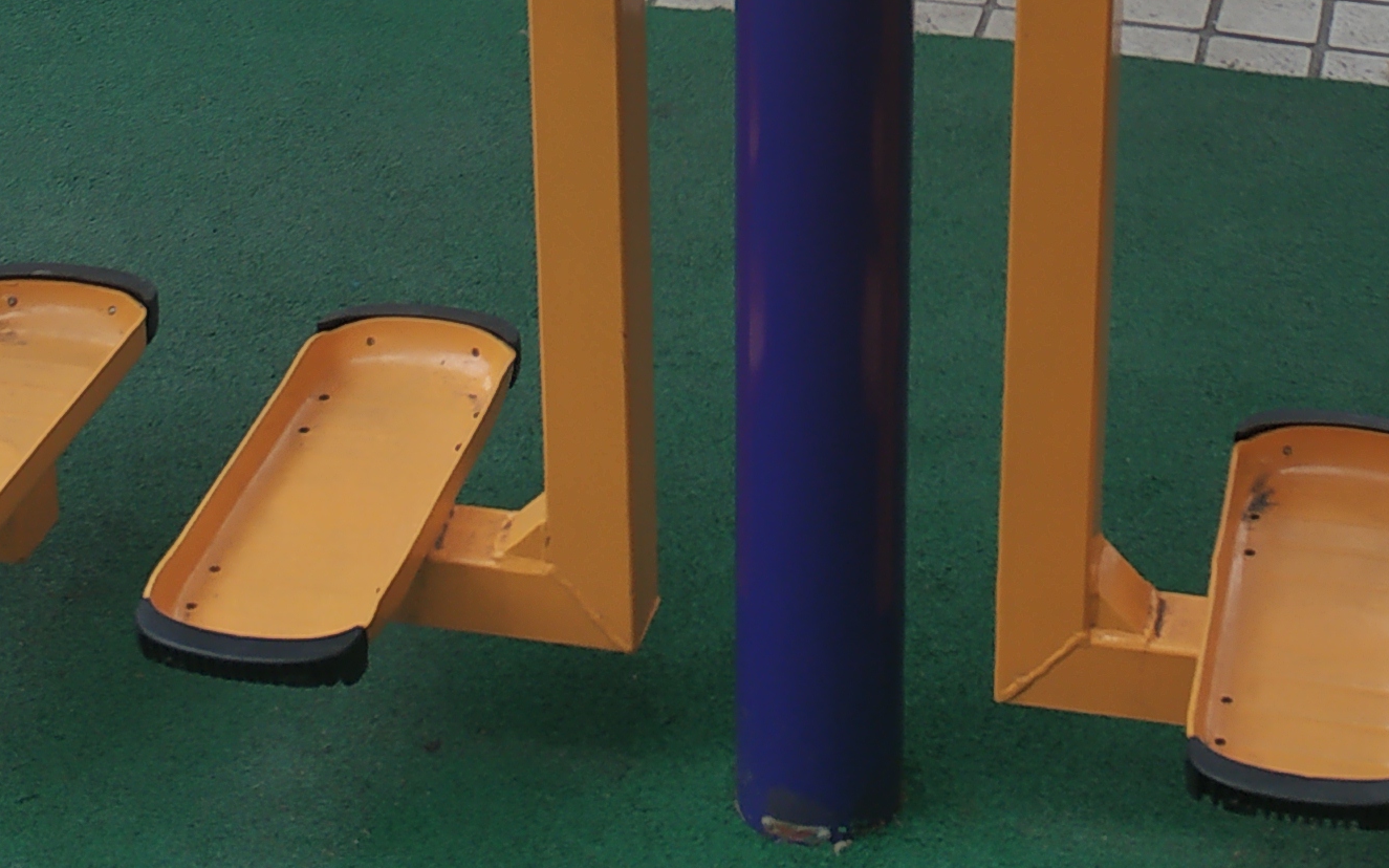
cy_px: -399
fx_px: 3293
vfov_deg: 14.1
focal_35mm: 87
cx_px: 1013
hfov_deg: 23.6
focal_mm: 3.82
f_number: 1.8
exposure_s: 1/402
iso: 103
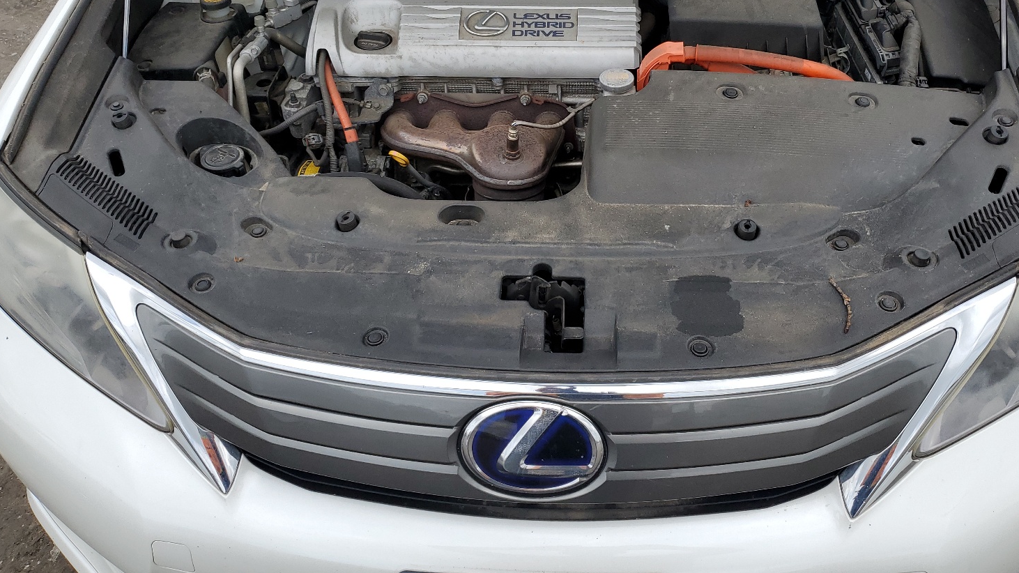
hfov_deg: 62.5
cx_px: 551
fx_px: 838
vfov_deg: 37.1
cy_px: 167
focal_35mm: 31
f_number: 1.5
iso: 50
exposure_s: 1/2000
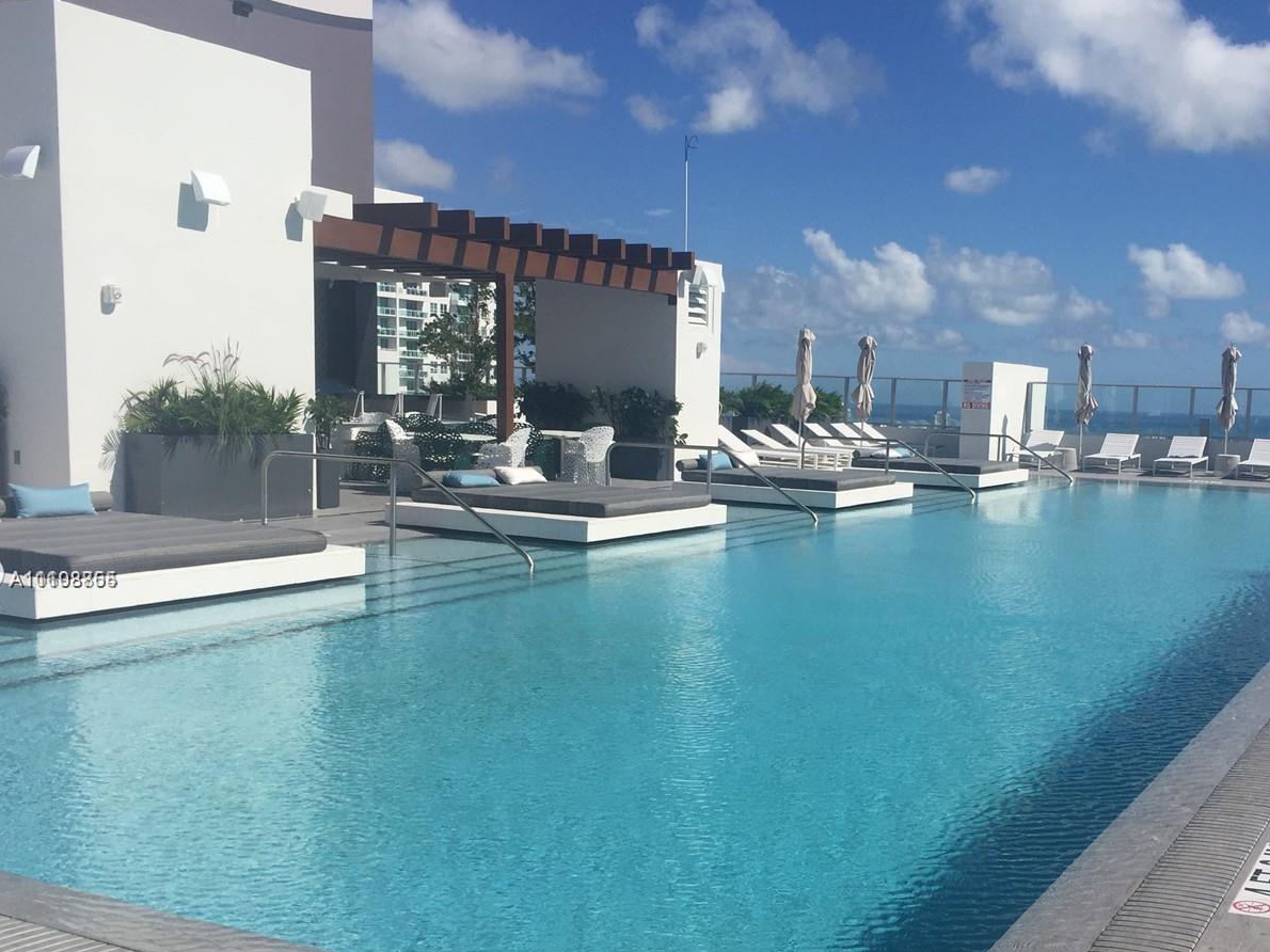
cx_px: 801
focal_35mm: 39
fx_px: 1431
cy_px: 581
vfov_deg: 36.6
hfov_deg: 47.4
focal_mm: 4.15
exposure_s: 1/4950
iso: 32
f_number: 2.2
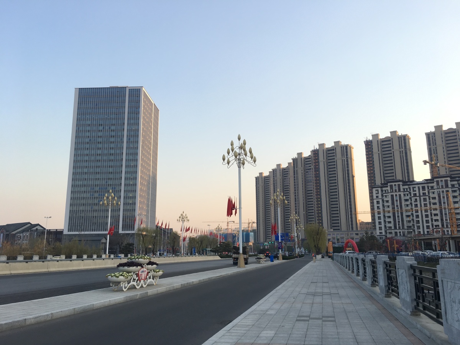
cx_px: 230
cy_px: 172
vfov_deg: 48.2
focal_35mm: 29
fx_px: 385
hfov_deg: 61.7
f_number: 2.2
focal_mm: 4.15
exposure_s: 1/301
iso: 25
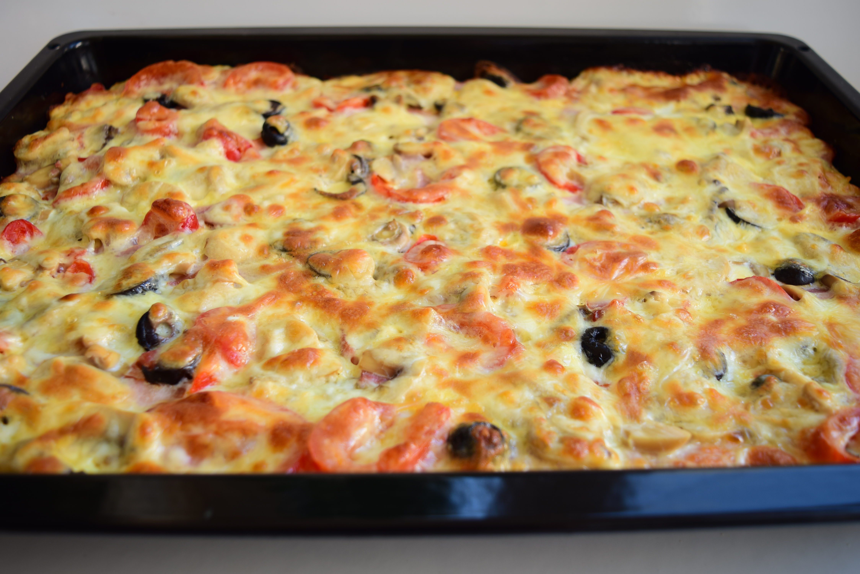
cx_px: 430
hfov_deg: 53.1
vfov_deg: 36.9
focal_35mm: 36
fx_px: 860
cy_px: 287
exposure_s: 1/20
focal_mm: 24
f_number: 4.5
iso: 100
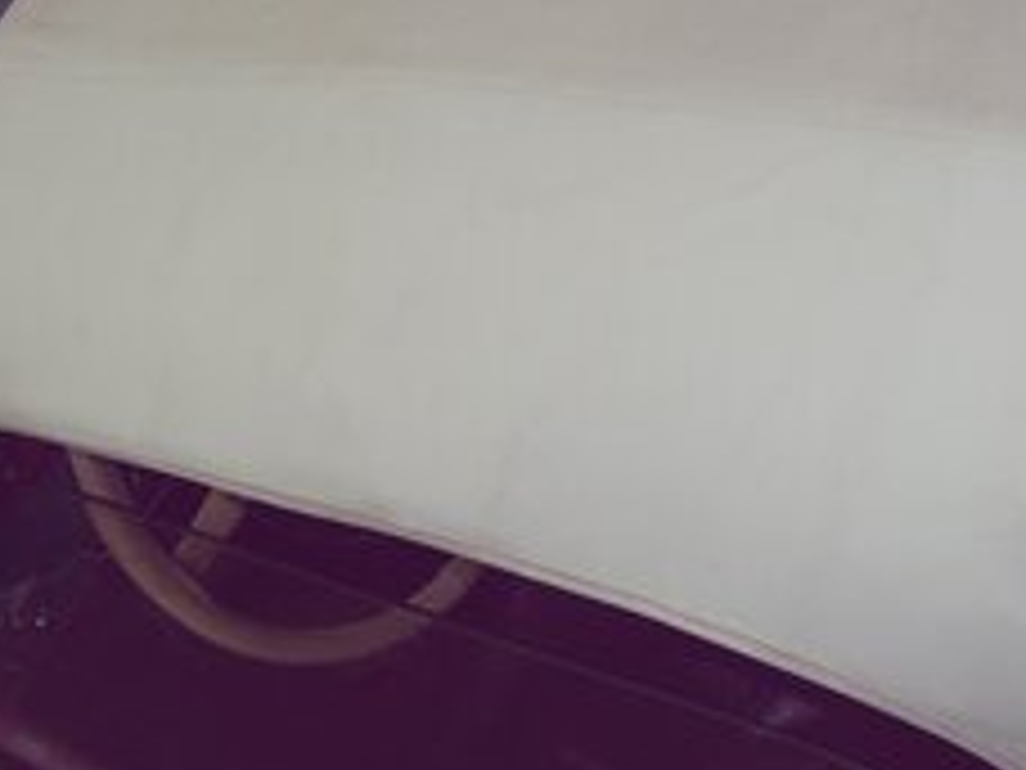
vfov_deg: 23.2
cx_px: 506
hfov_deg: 30.7
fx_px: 1867
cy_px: 248
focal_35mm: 63
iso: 100
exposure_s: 1/45
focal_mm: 6.6
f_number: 3.5
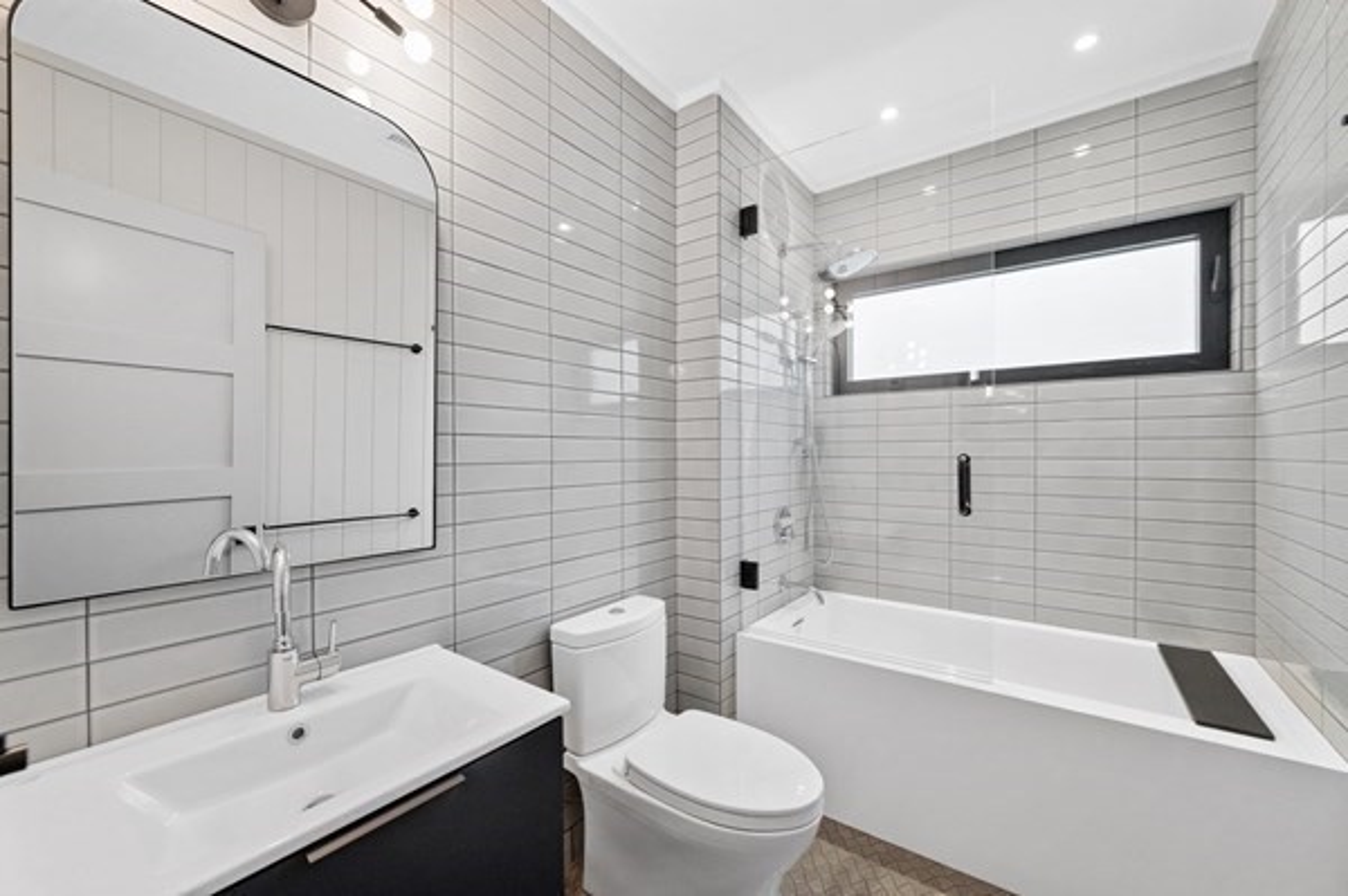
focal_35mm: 14
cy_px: 448
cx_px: 674
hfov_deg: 104.3
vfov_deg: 81.1
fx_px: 524
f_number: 5.6
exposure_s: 1/160
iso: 800
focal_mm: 14
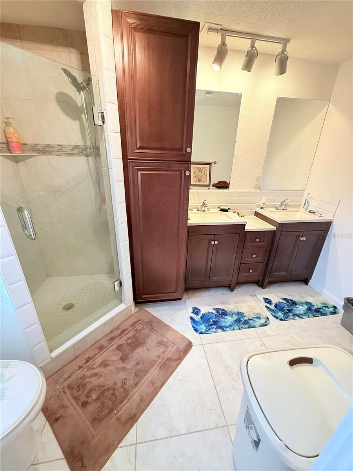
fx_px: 190
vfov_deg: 102.1
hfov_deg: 85.7
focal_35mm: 14
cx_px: 176
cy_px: 236
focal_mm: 2.22
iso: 320
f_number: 2.2
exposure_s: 1/60
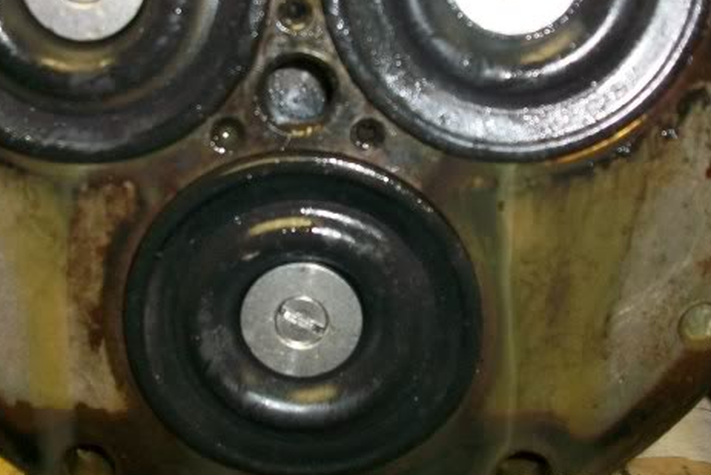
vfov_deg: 29.2
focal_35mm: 46
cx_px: 250
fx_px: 909
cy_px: 212
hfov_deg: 42.3
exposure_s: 1/60
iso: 160
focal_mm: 5.7
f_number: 2.8
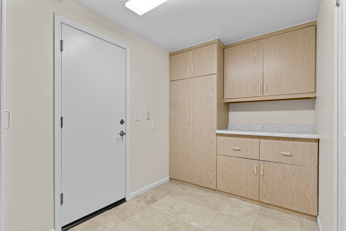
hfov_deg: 93.3
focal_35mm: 17
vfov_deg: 70.4
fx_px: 163
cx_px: 173
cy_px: 116
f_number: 9
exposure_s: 1/5
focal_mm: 17
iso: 250
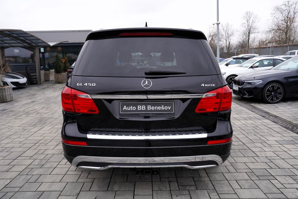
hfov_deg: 63.7
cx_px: 149
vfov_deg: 44.9
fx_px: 240
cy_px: 100
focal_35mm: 29
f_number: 5.6
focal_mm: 29
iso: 100
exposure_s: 1/125
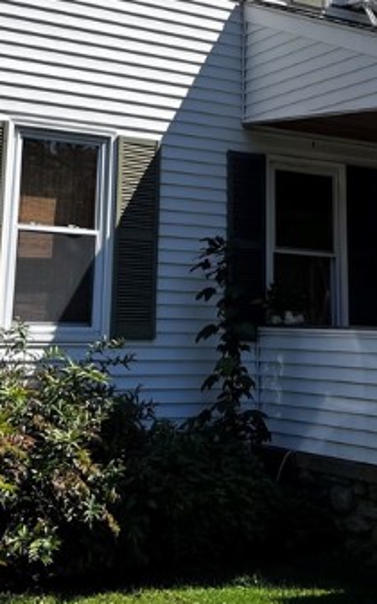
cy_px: 113
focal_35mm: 63
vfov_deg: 31.6
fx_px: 1036
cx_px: 212
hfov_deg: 20.6
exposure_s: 1/5319
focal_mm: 5.7
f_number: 1.5
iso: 50
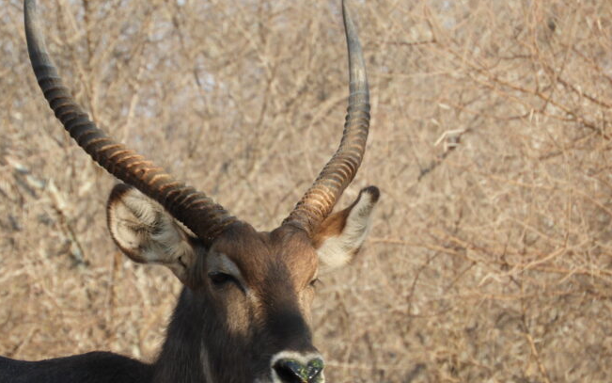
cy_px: 225
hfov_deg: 2.8
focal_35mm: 750
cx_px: 253
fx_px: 12510
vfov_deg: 1.8
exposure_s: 1/250
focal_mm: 107.5
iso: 140
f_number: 5.6
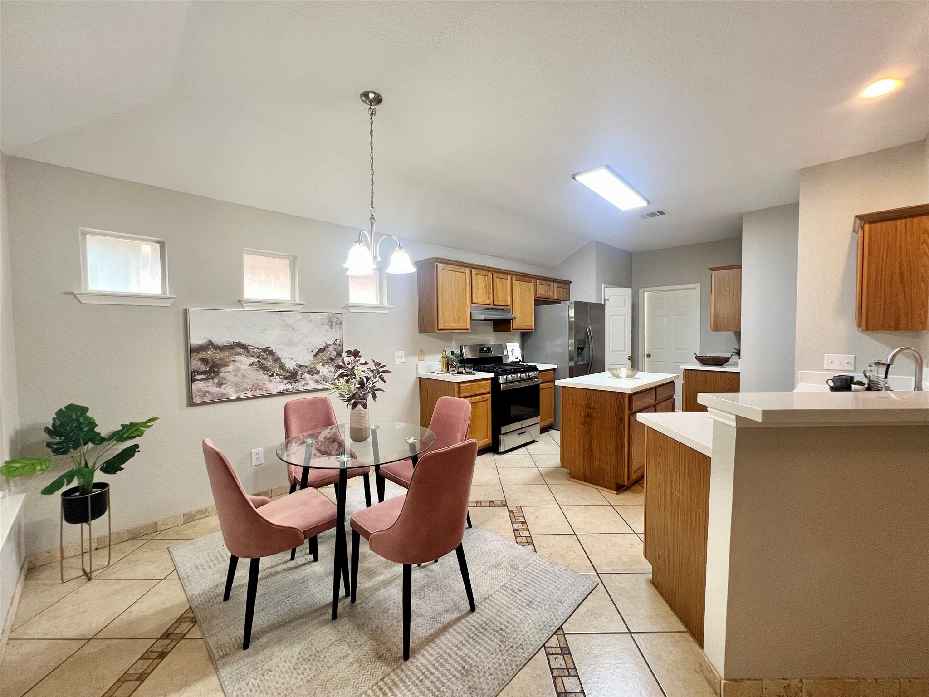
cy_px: 348
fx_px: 349
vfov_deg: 89.9
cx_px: 464
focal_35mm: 13
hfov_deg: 106.2
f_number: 1.8
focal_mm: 1.57
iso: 160
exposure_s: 1/60
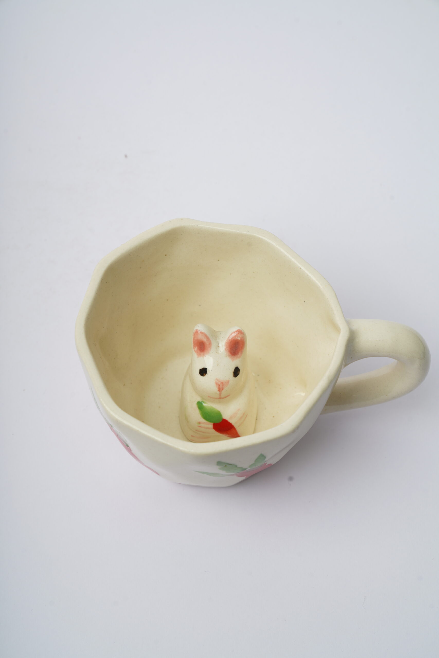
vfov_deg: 28.8
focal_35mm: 70
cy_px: 329
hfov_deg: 19.5
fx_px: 1280
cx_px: 220
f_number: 10
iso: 100
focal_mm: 70
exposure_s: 1/160
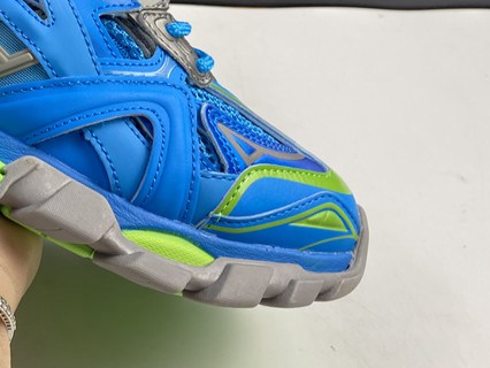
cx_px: -41
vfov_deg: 23.3
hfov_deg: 28.9
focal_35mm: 61
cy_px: 25
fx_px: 864
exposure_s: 1/100
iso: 64
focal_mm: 4.25
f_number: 1.8
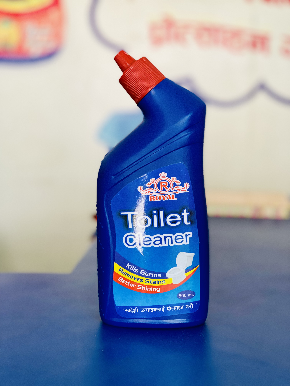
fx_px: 581
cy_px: 193
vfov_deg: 36.8
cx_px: 145
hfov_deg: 28.0
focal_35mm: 52
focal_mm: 6
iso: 250
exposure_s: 1/75
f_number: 2
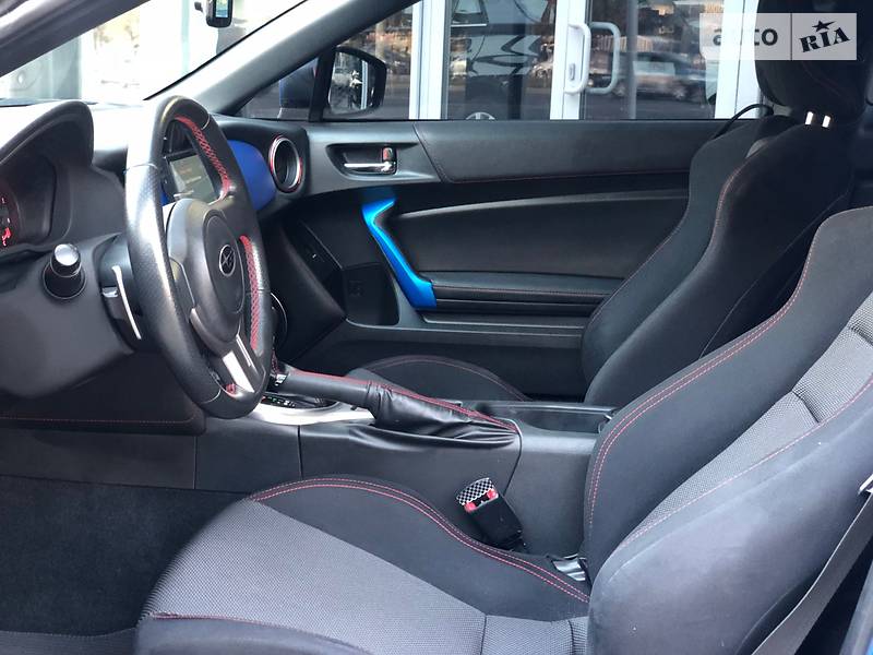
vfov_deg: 28.0
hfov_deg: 36.8
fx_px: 1311
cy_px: 328
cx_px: 436
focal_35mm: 52
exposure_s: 1/11
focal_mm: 6
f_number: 2.4
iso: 160
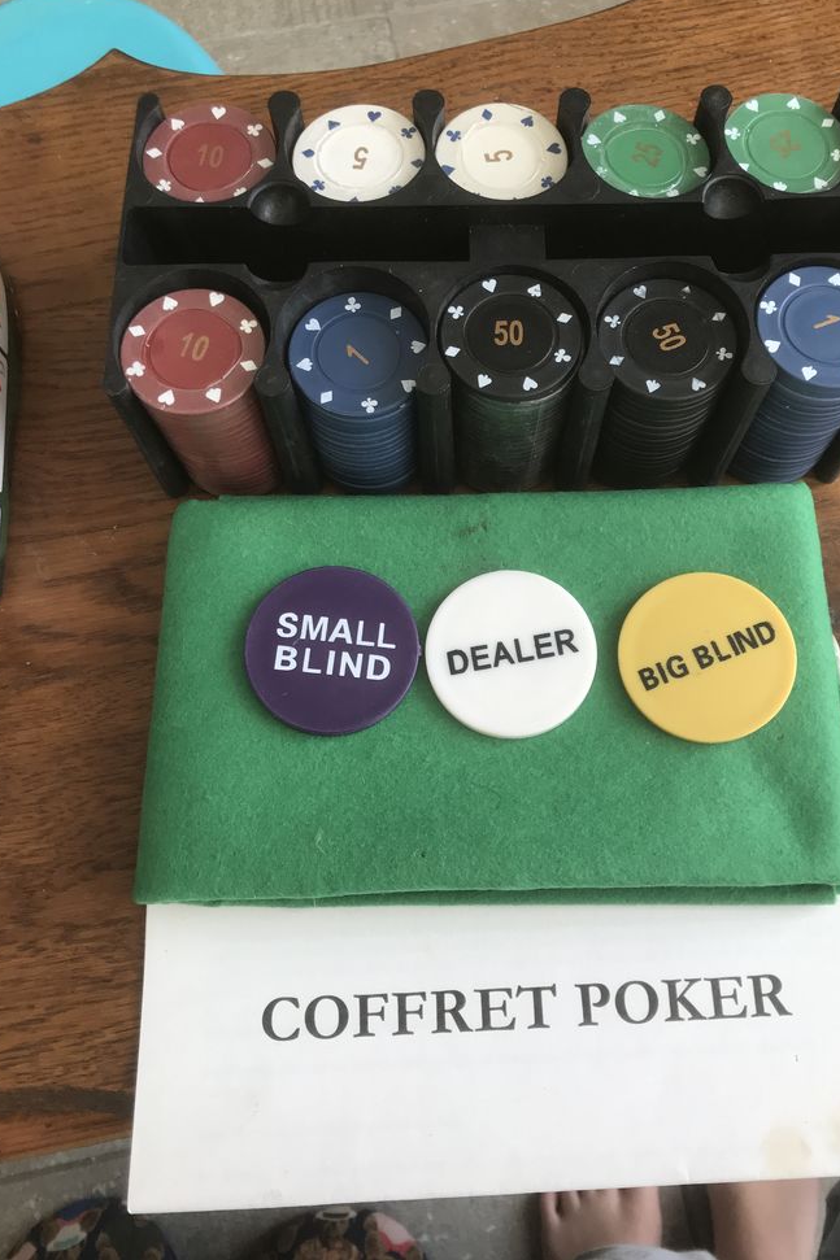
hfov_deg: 43.5
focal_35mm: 30
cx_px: 467
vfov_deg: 61.9
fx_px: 1050
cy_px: 612
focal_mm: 3.99
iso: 40
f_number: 1.8
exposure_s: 1/100
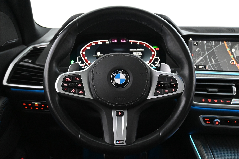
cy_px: 80
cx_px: 120
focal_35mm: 34
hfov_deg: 56.1
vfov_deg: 39.1
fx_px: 224
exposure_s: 1/40
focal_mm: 22.5
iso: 7200
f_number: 4
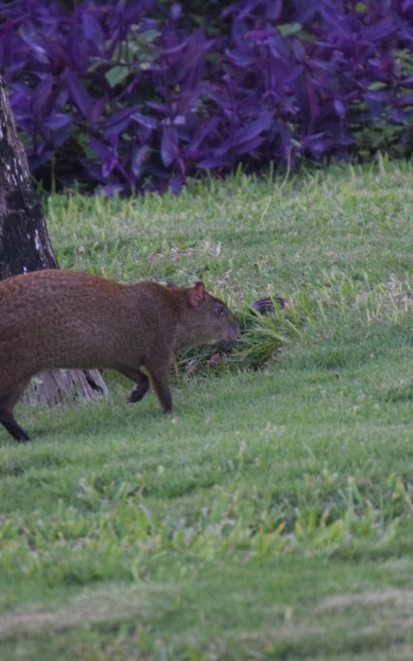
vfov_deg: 4.6
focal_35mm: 461
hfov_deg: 2.8
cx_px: 194
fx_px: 8307
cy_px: 331
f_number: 5.6
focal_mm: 200
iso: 2500
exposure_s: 1/500
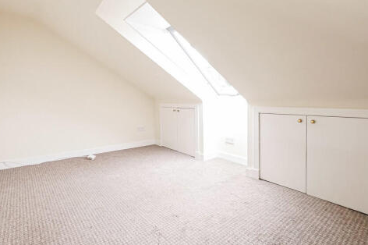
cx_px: 180
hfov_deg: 90.0
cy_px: 107
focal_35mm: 18
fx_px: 184
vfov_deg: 67.1
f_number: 4
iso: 2500
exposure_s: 1/125
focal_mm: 7
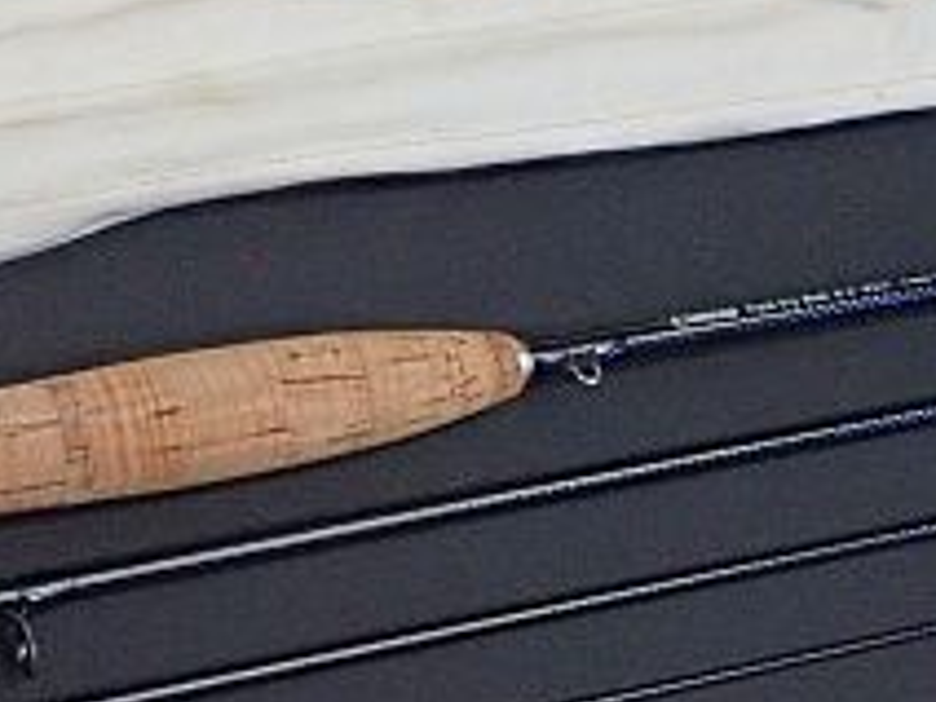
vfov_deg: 13.1
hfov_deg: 17.4
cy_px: 208
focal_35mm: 113
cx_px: 623
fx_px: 3055
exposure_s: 1/60
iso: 800
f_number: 3.2
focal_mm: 5.5
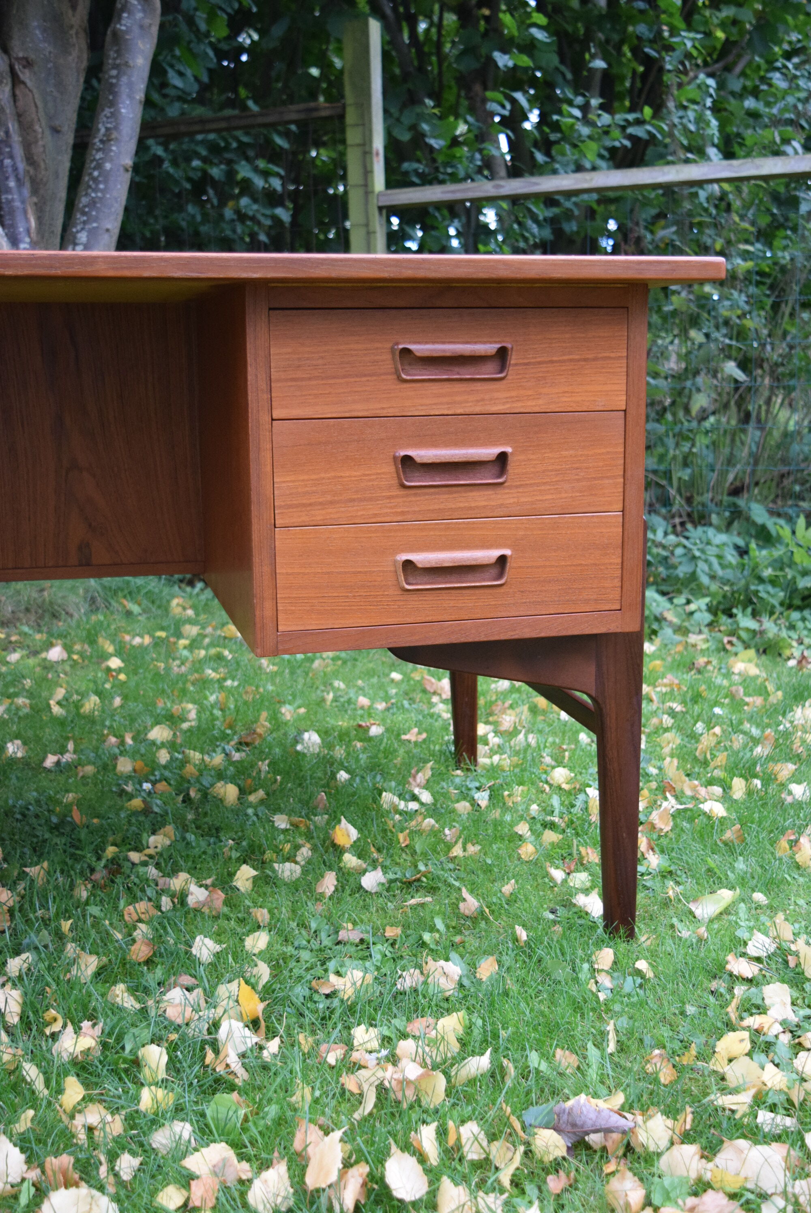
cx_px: 406
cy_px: 606
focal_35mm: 39
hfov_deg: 34.3
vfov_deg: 49.5
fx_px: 1315
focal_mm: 26
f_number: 4
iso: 1600
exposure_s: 1/640
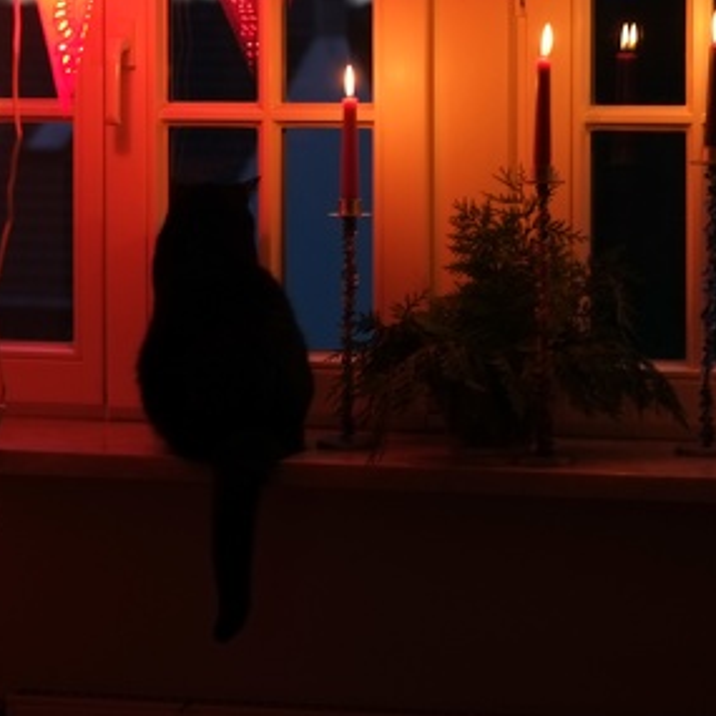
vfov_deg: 13.8
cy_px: 93
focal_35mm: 125
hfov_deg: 13.9
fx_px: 2925
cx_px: 555
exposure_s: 1/18
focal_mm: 35
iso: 200
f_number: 2
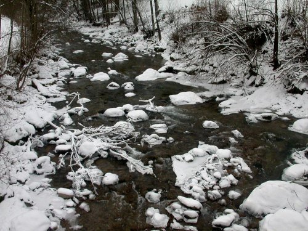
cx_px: 154
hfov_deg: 50.1
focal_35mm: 37
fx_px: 329
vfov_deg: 38.7
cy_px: 116
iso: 100
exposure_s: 1/153
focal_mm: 5.6
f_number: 4.5
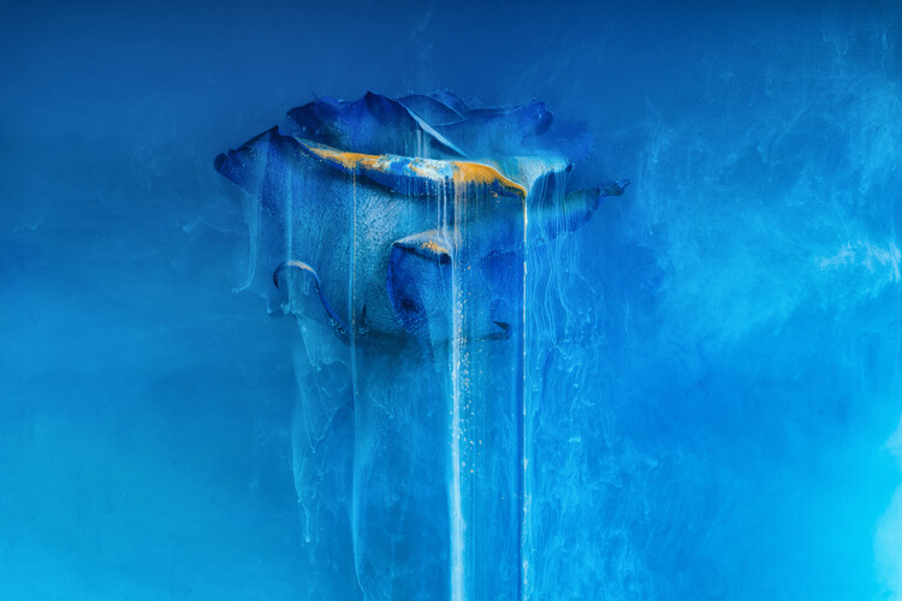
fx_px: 4510
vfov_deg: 7.6
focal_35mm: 180
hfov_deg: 11.4
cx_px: 451
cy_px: 300
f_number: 16
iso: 80
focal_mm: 180
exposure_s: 1/200
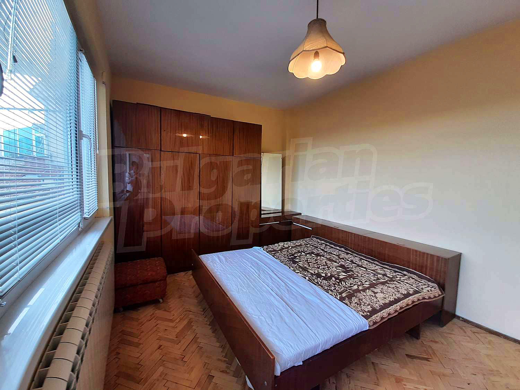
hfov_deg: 106.2
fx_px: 195
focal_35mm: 13
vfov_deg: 89.9
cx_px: 260
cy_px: 195
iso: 50
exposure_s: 1/50
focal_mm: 1.42
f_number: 2.2
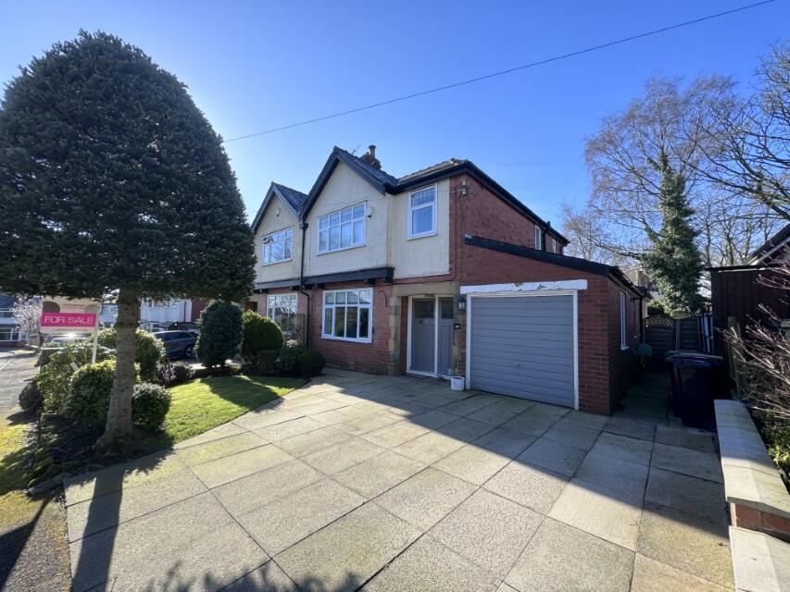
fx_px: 320
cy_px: 296
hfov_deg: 102.1
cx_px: 395
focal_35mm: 14
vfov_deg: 85.7
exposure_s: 1/508
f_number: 2.2
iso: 50
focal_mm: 2.22
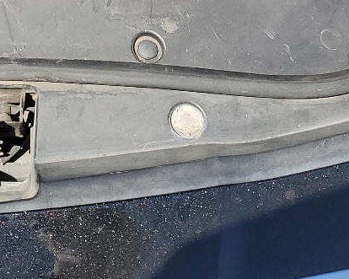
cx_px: 9
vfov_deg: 13.9
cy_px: -225
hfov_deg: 19.1
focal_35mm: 98
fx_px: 1012
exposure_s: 1/1667
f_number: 1.5
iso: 50
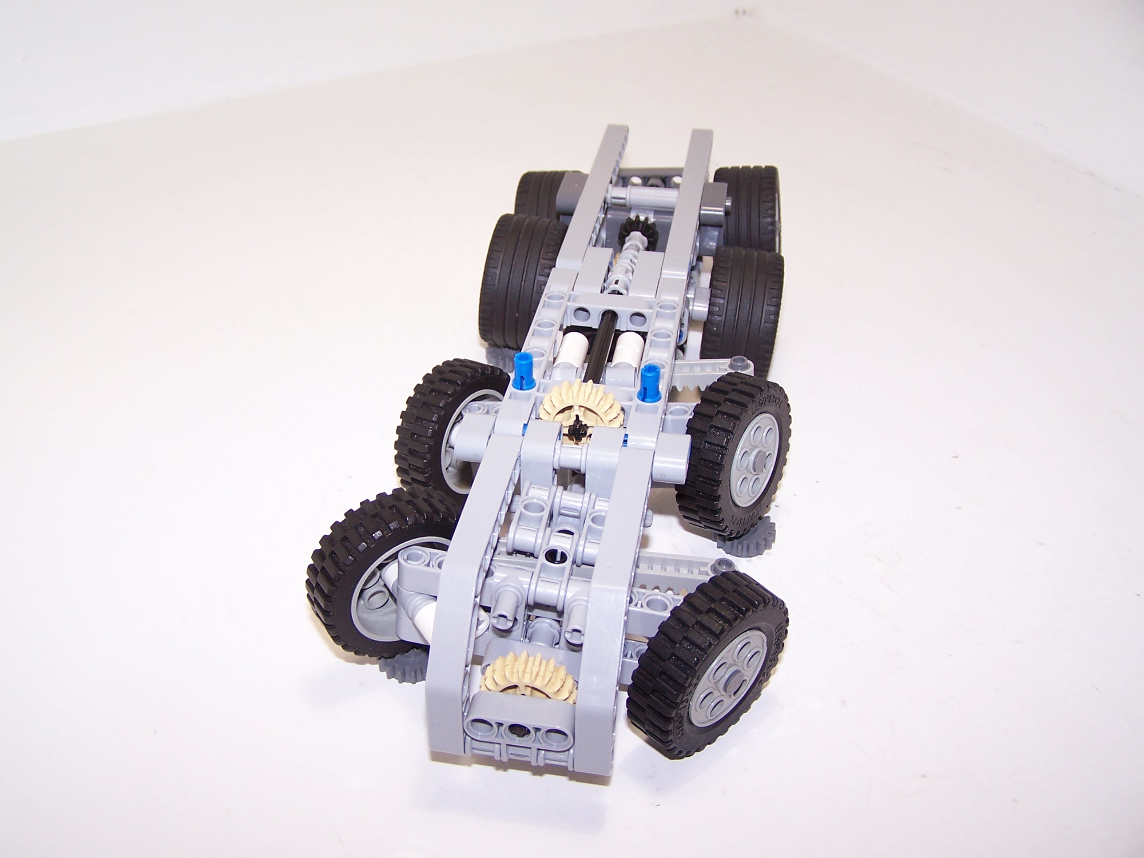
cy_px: 429
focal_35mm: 38
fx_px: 1256
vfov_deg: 37.7
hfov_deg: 49.0
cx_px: 572
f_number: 2.8
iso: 80
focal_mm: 6.3
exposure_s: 1/60
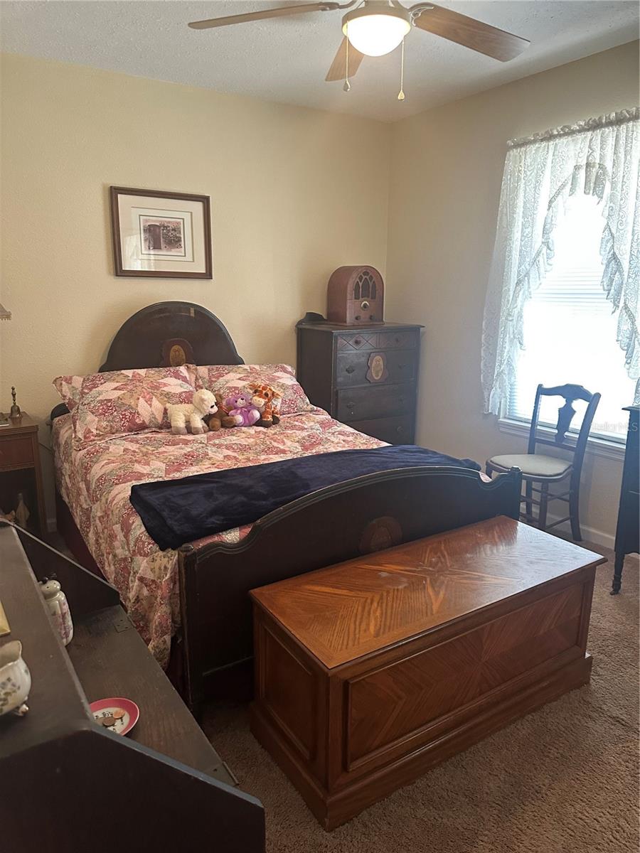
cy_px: 426
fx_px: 592
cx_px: 320
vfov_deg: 71.6
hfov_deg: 56.8
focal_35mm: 24
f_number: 1.78
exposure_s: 1/60
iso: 400
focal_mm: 6.86
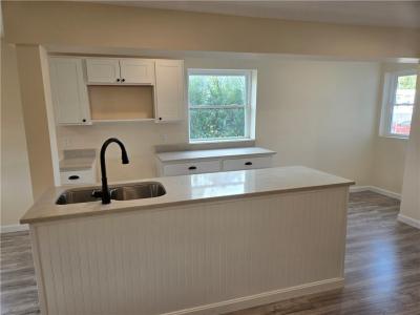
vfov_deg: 58.9
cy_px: 158
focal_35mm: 23
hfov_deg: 73.9
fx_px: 279
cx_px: 210
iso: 50
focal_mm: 5.4
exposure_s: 1/180
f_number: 1.8
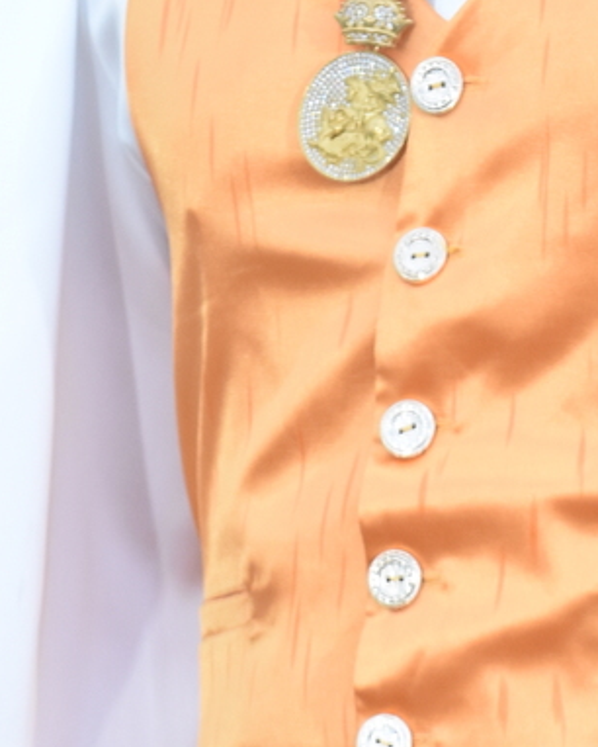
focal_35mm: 1060
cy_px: 329
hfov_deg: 1.5
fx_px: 23432
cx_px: 553
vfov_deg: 1.8
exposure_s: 1/160
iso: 500
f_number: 8
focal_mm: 160
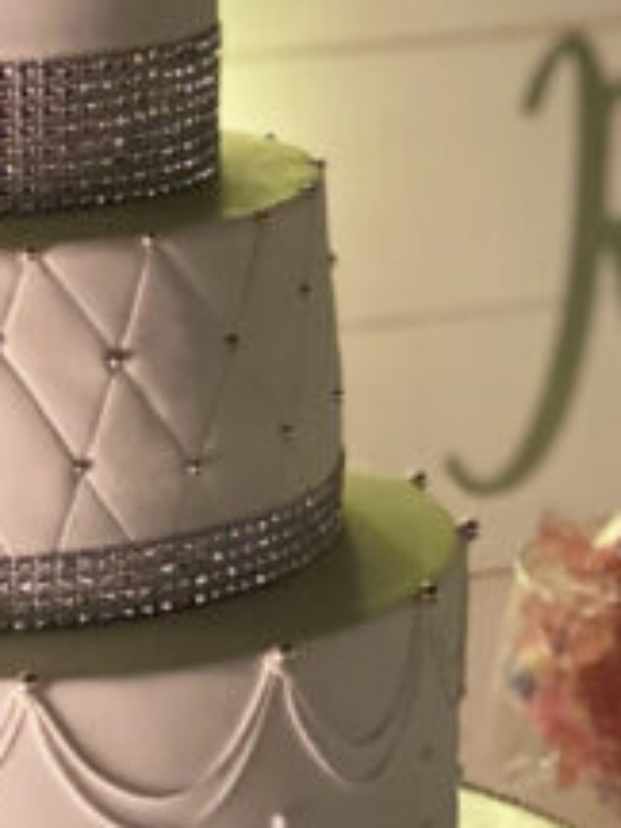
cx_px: 642
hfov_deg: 8.3
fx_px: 4258
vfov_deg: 11.1
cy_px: 146
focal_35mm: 178
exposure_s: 1/33
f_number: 2
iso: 250
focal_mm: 6
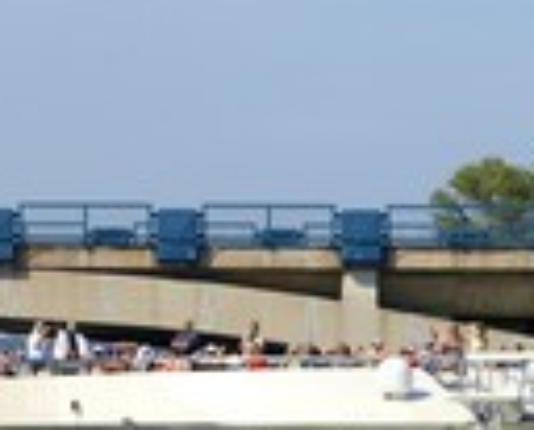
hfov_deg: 3.4
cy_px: 422
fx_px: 9013
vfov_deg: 2.7
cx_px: 46
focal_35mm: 569
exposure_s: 1/320
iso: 200
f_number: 13
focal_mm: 185
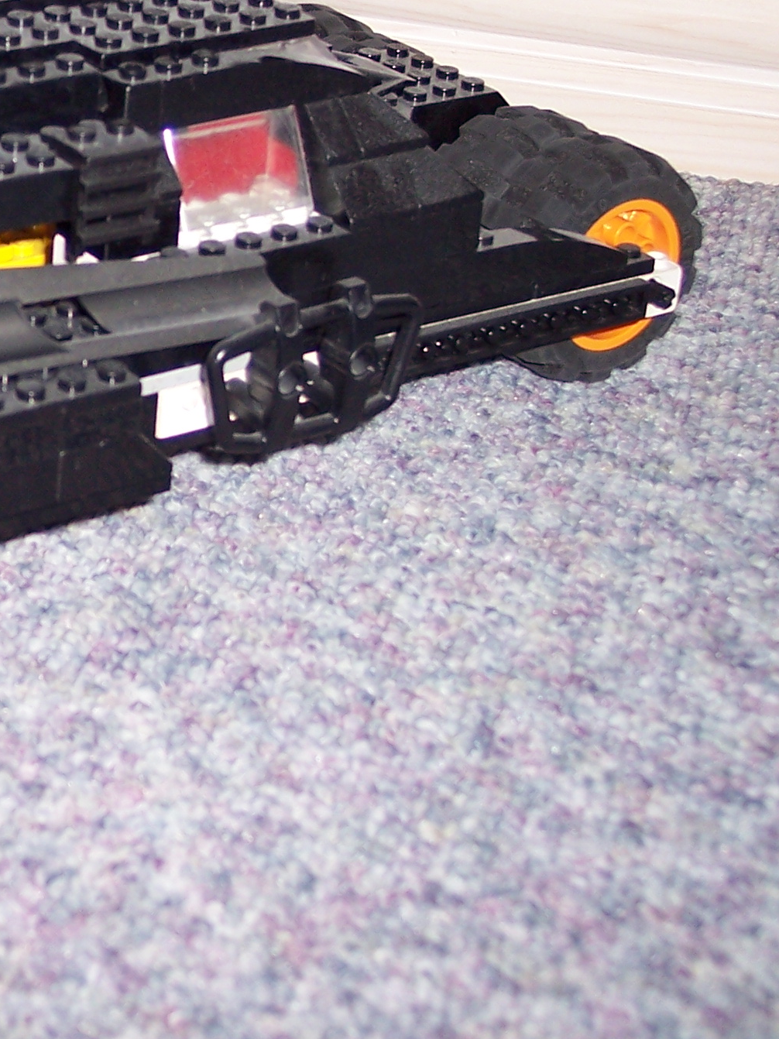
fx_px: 2491
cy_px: 303
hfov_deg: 16.8
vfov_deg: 23.4
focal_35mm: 83
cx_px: -224
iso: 100
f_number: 2.8
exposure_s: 1/60
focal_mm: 8
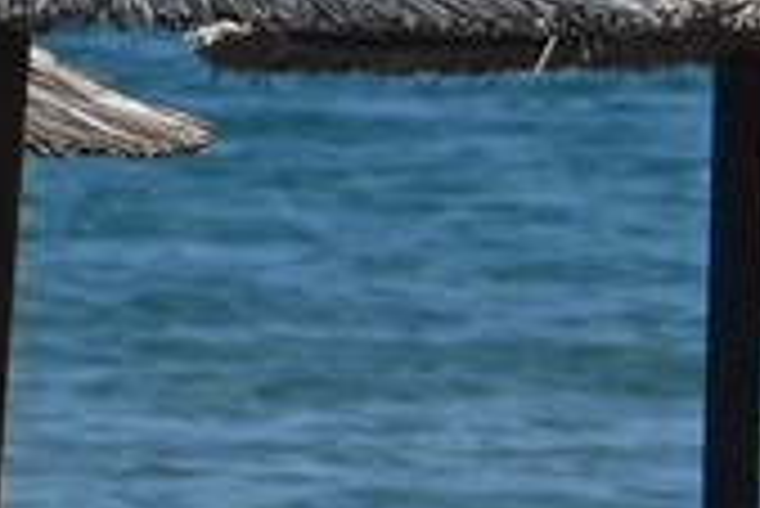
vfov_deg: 0.6
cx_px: 1776
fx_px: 44983
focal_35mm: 2129
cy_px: 337
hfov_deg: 1.0
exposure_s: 1/3200
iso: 640
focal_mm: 200
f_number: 8
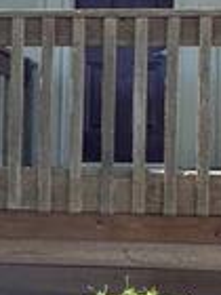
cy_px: 150
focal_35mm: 77
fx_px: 655
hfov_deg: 18.8
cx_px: 198
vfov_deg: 25.3
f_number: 2.2
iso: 40
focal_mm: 2.22
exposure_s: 1/292
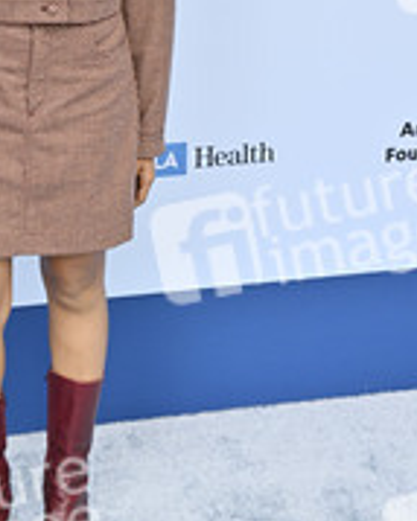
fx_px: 1297
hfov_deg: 18.0
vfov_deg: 22.4
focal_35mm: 84
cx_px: 35
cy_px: 90
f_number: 6.3
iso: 640
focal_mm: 40
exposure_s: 1/320
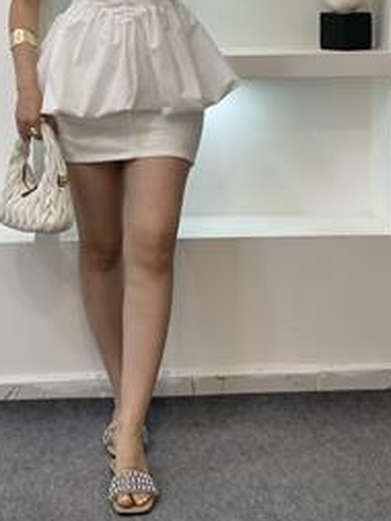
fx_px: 1279
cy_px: 120
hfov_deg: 17.3
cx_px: 126
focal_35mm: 85
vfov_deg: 22.8
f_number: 2
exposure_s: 1/100
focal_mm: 6
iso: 64
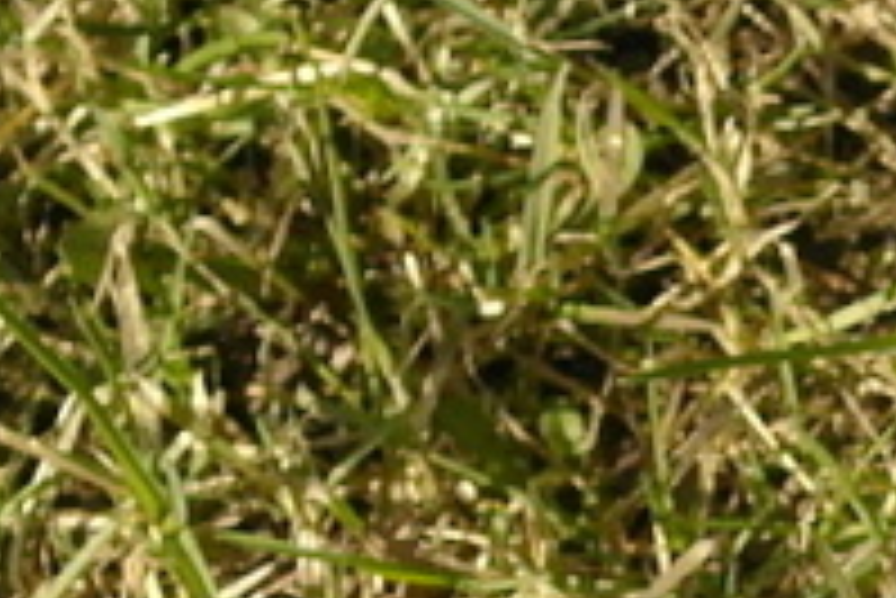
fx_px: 6725
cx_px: 2040
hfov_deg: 7.2
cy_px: 270
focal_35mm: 270
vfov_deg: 5.1
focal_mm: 37
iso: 200
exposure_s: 1/250
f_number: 6.3
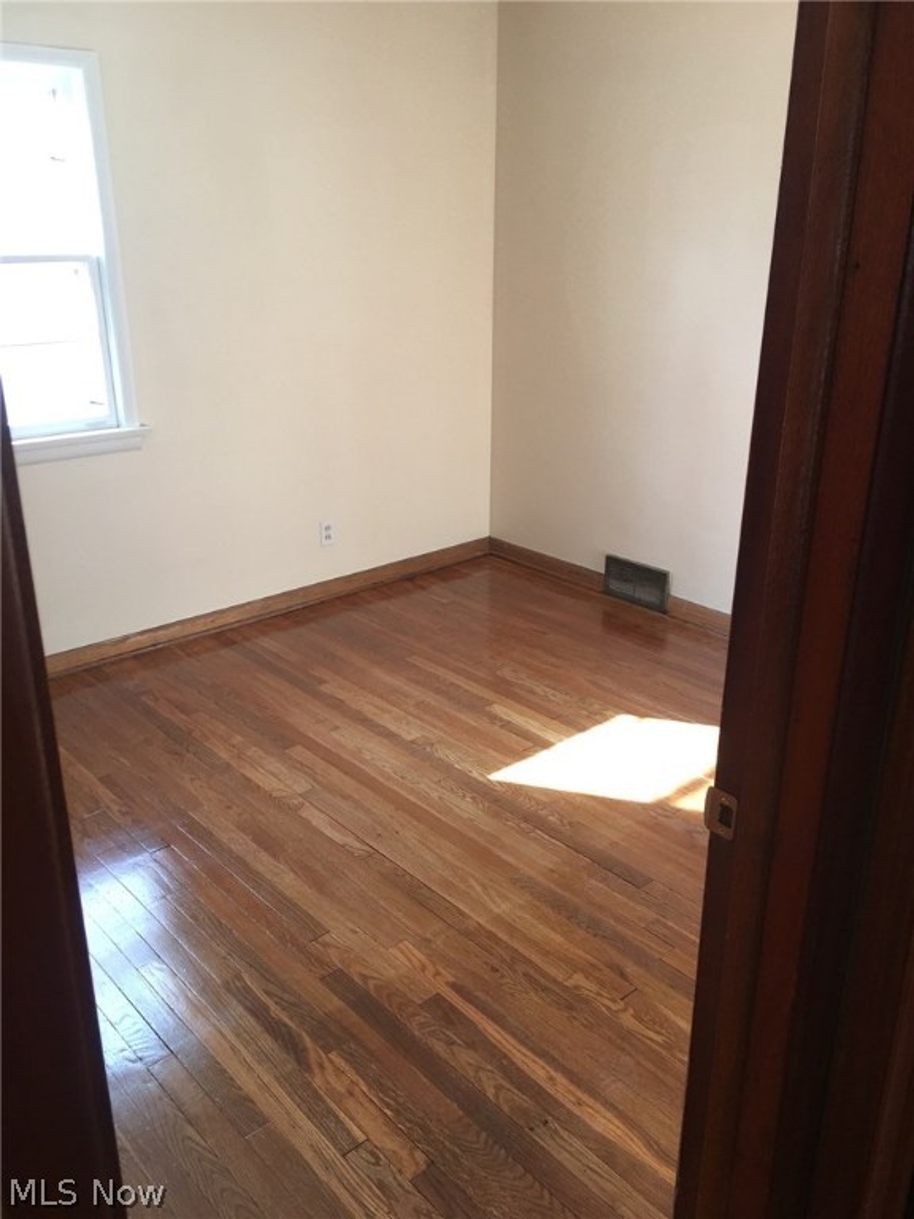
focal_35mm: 29
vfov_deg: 61.7
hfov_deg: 48.2
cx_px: 457
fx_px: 1021
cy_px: 610
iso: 40
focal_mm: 4.15
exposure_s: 1/30
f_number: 2.2
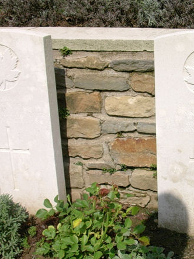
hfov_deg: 23.6
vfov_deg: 31.7
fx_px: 456
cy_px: 130
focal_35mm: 61
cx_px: 158
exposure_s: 1/512
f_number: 5.8
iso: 70
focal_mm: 6.7
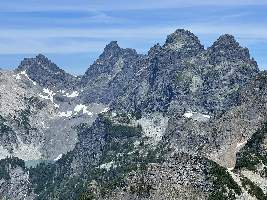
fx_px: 594
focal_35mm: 77
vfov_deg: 19.1
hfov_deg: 25.3
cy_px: 100
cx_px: 134
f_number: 2.8
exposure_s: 1/903
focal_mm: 9
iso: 32
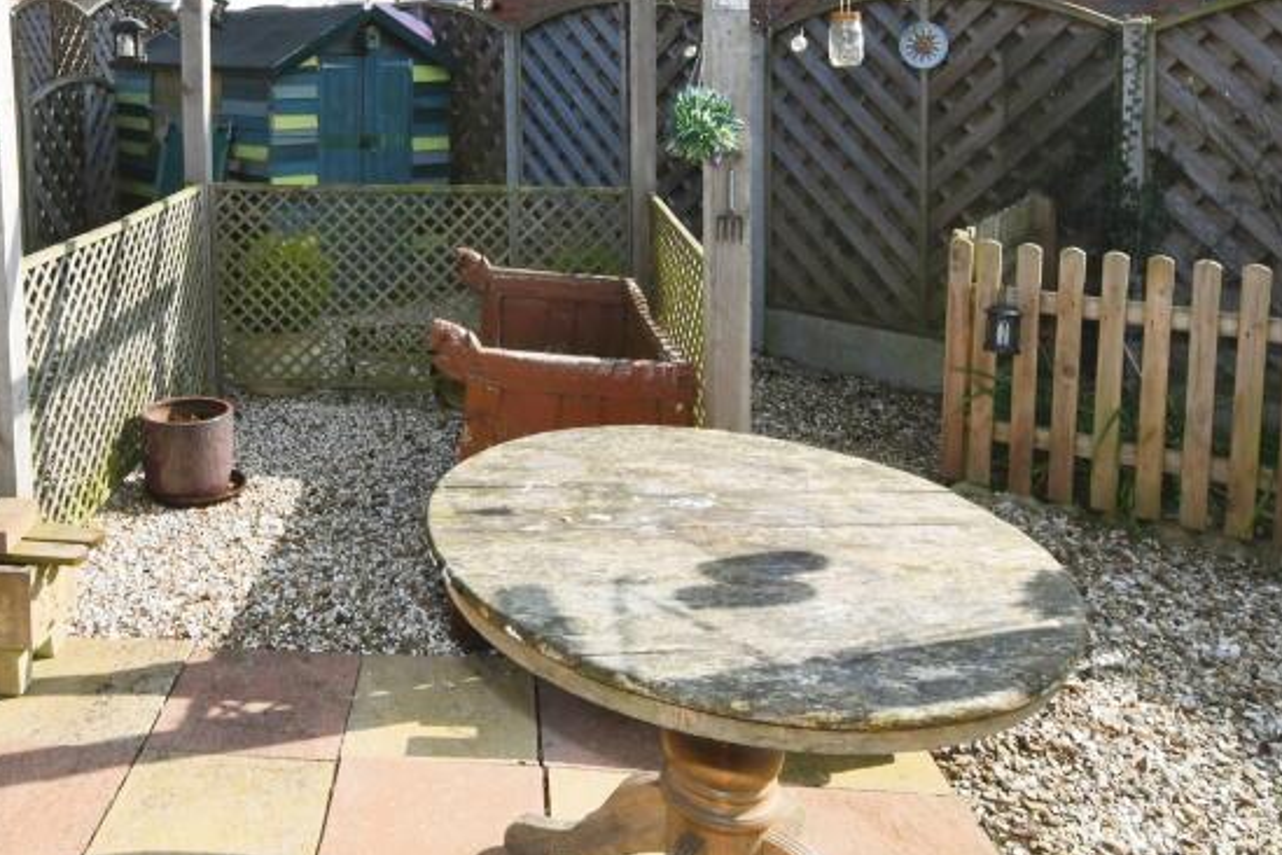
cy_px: 296
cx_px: 432
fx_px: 997
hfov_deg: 63.9
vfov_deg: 45.8
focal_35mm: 28
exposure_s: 1/250
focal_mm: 10
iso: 800
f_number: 14
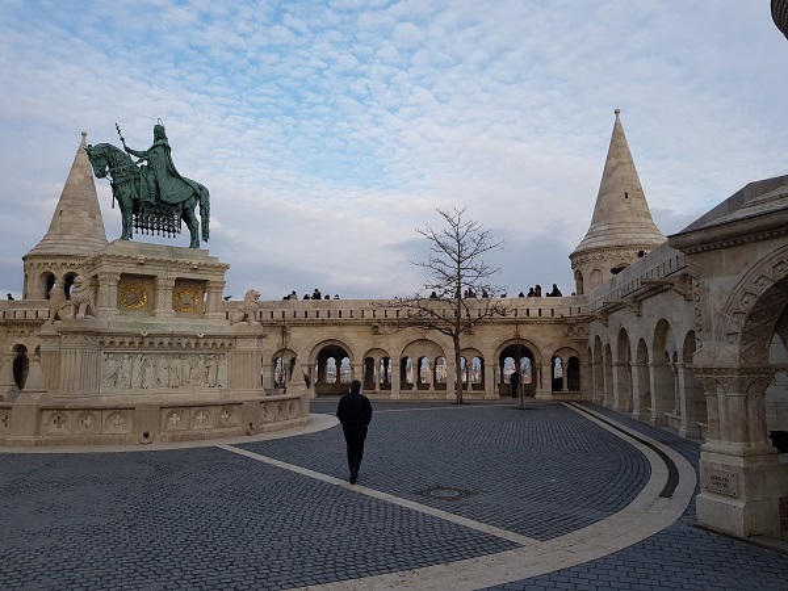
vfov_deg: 53.1
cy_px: 296
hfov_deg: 67.3
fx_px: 592
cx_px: 394
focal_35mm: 26
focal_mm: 4.2
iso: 40
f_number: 1.7
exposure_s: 1/838
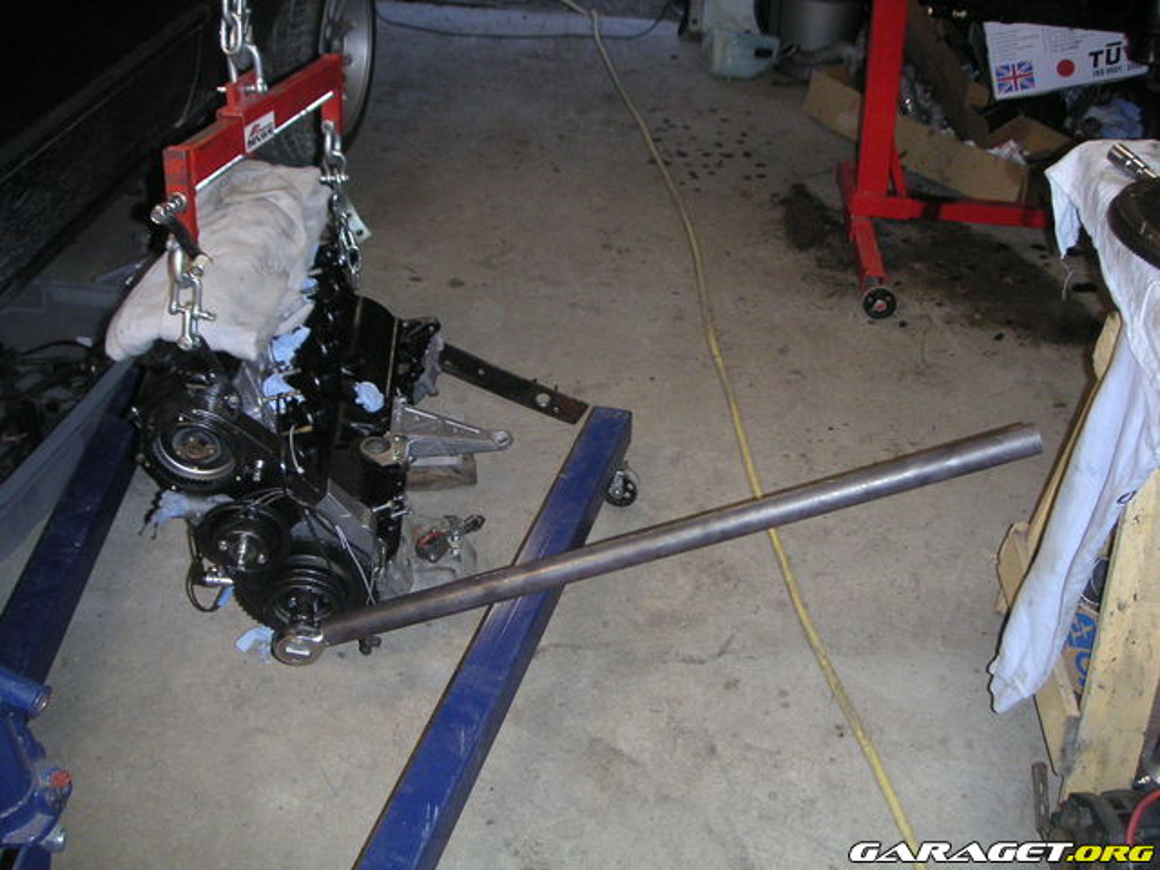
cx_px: 580
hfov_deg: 50.1
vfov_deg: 38.7
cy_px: 435
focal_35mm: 37
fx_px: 1240
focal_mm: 5.7
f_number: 2.8
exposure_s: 1/45
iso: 160
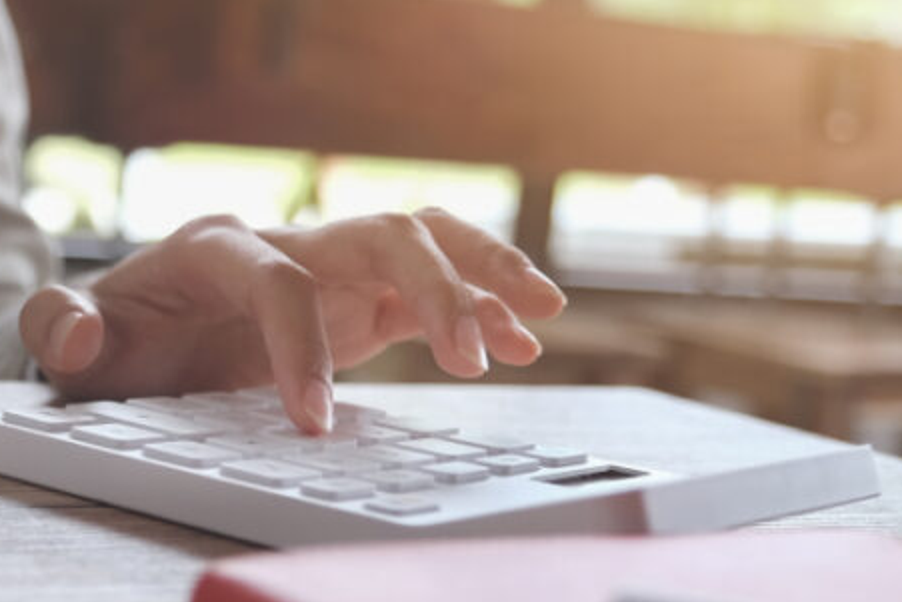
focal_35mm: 84
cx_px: 50
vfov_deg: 16.2
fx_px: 2105
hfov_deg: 23.4
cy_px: 391
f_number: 2.8
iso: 250
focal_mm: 24.9
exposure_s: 1/150
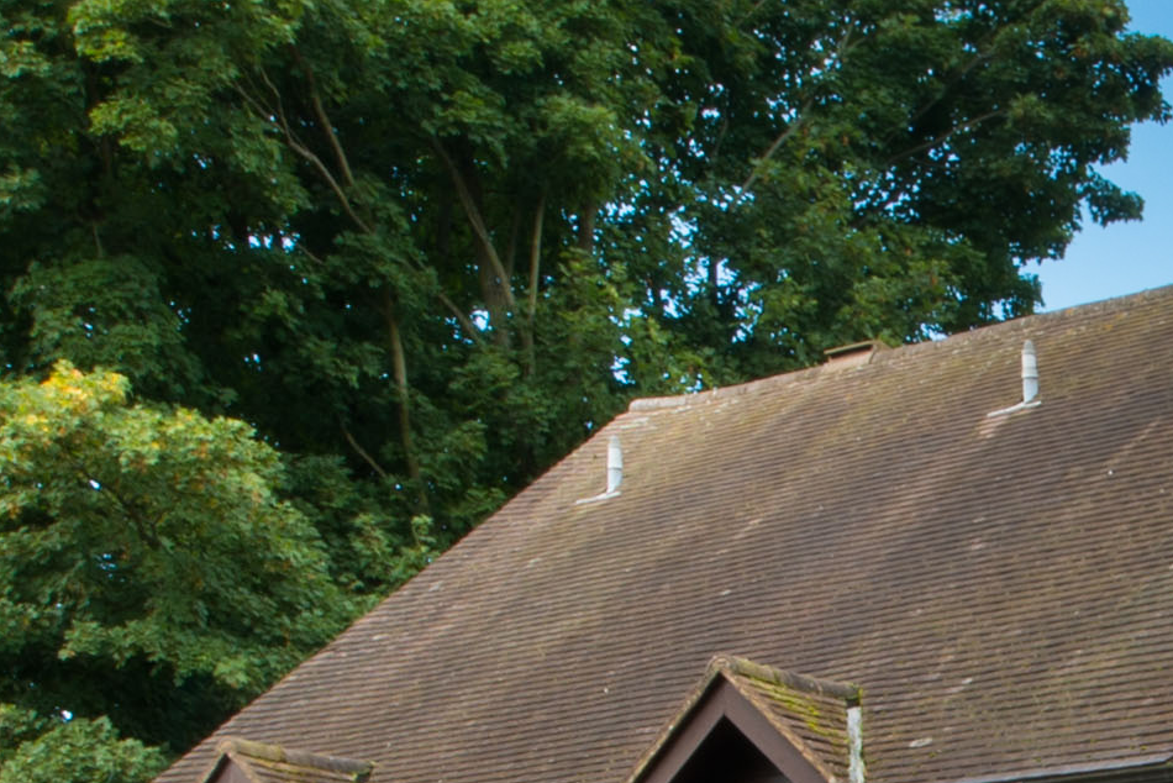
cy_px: 1145
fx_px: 3031
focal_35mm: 93
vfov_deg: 13.9
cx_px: 1436
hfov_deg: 20.4
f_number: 14
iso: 100
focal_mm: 12
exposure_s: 1/30
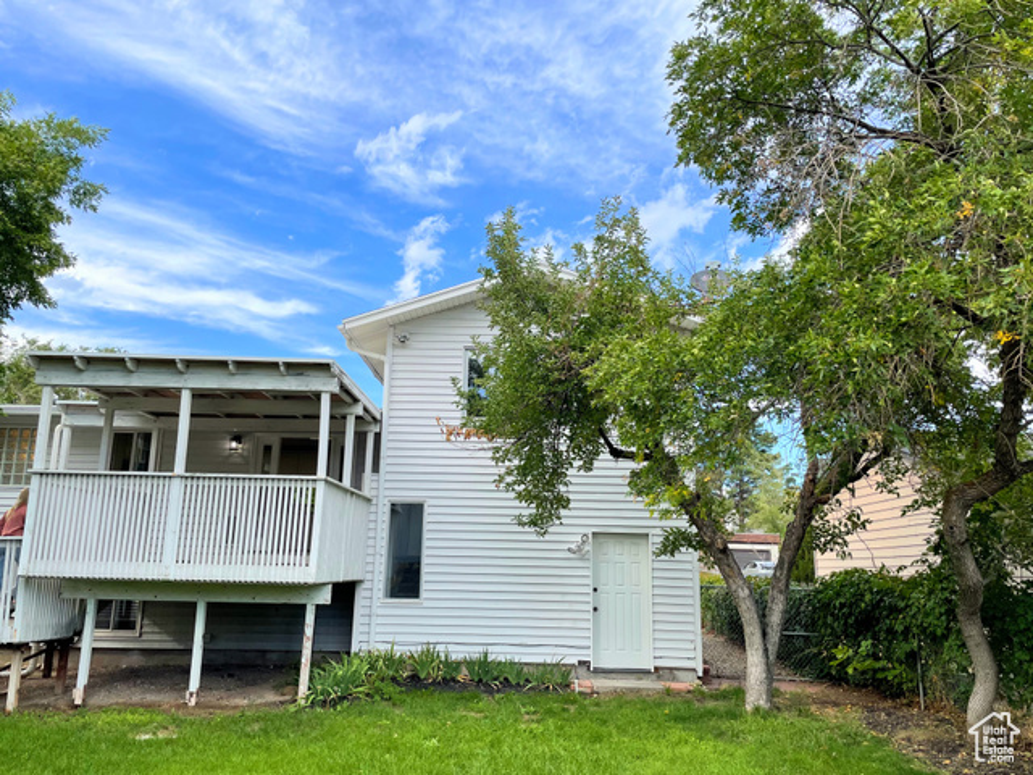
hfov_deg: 67.3
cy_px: 388
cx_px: 516
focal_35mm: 26
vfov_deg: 53.1
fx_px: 776
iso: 32
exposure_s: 1/1453
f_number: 1.6
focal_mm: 4.2
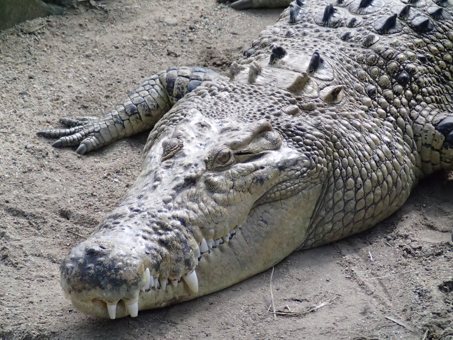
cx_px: 226
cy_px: 170
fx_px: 2225
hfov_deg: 11.6
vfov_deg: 8.7
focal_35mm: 170
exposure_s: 1/250
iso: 1250
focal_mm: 30.6
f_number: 4.9
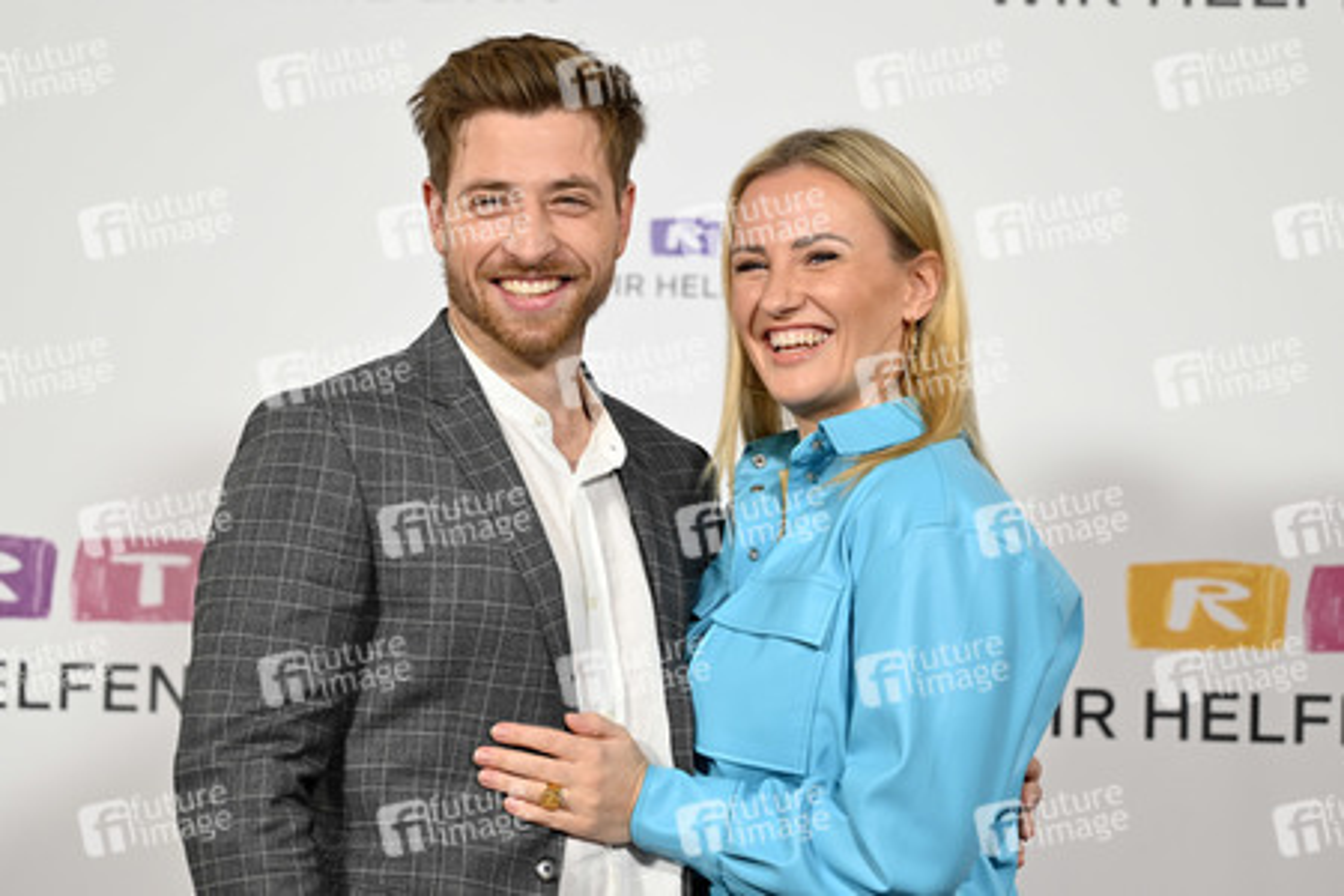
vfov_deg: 13.2
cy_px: 448
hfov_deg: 19.6
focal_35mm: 104
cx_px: 672
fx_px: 3882
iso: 800
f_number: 2.8
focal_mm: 104
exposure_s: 1/250
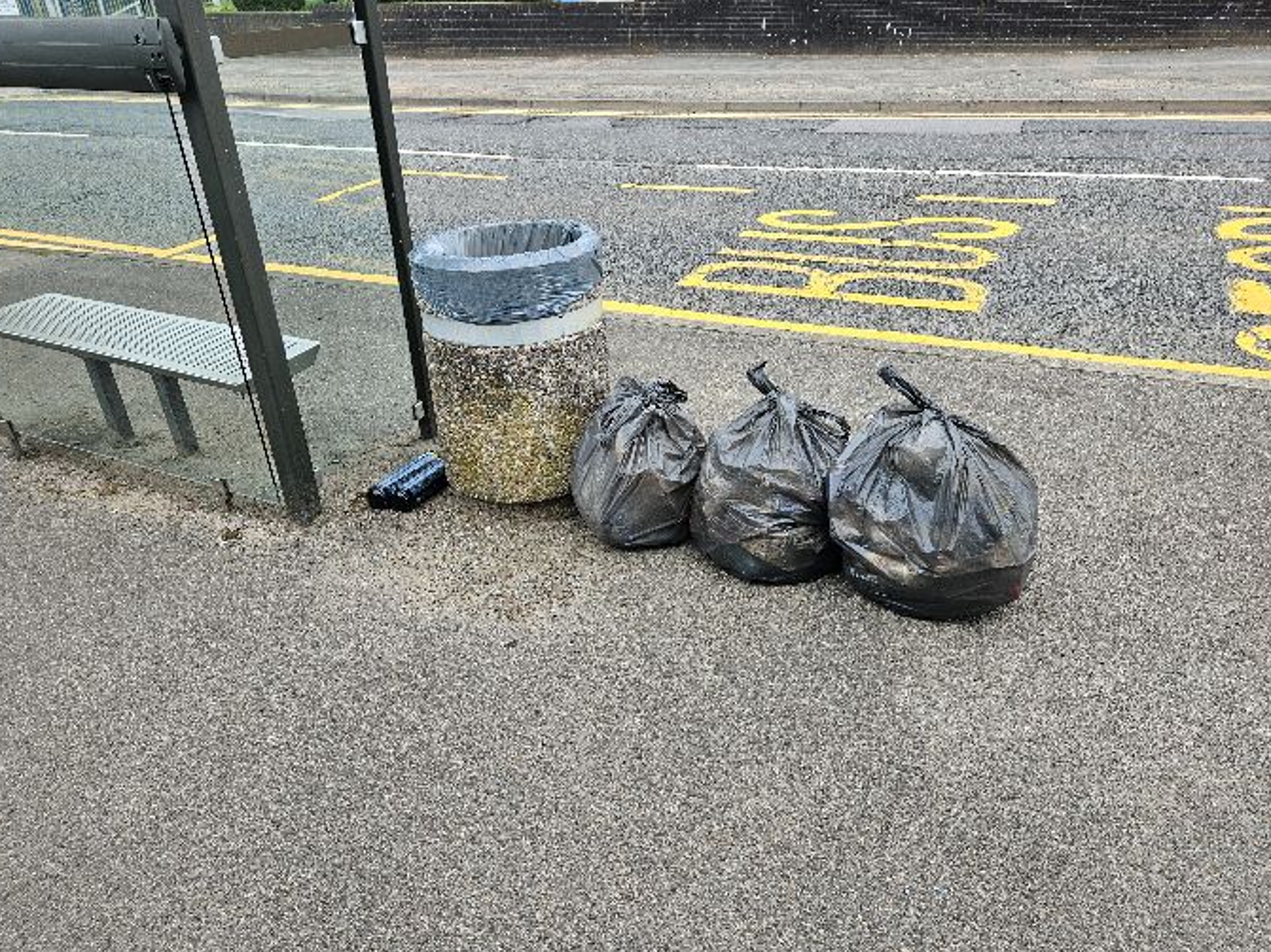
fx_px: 881
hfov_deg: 71.6
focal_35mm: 24
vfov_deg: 56.8
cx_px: 640
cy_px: 495
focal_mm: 5.4
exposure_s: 1/247
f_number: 1.8
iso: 40
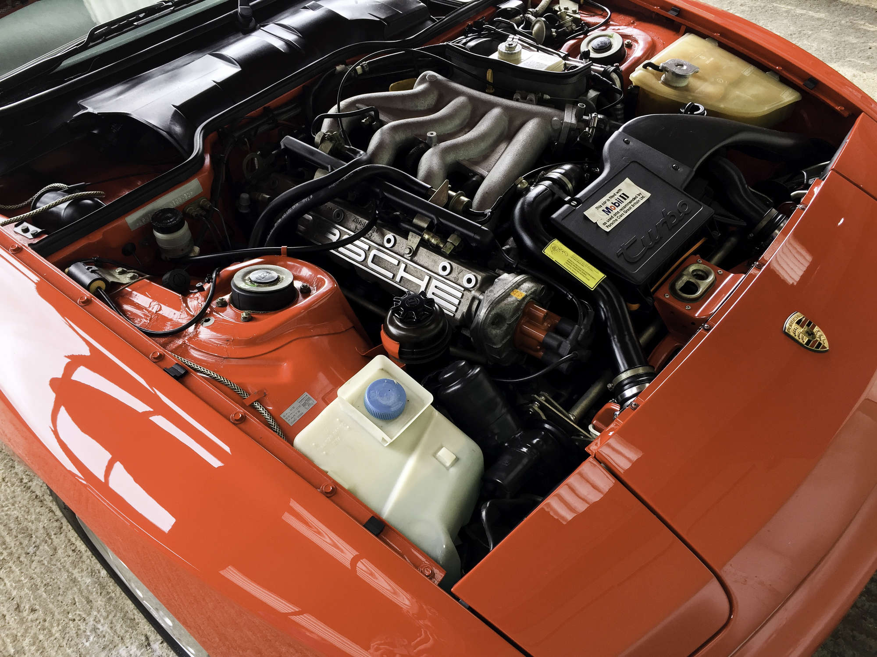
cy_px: 328
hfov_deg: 61.7
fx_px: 735
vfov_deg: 48.2
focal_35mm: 29
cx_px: 438
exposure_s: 1/100
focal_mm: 4.15
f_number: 2.2
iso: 40
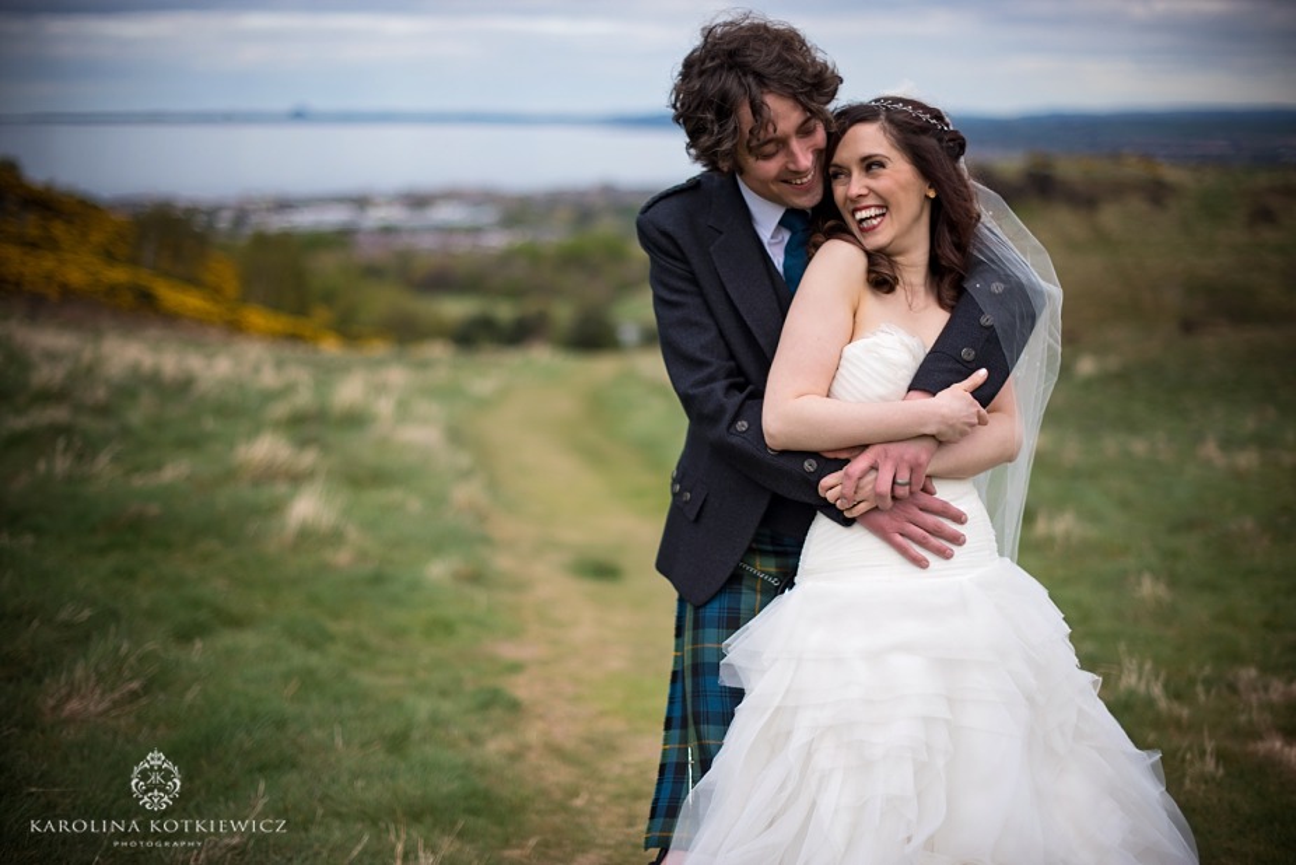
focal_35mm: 50
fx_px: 1800
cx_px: 648
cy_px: 432
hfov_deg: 39.6
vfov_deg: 27.0
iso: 100
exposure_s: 1/4000
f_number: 1.8
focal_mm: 50
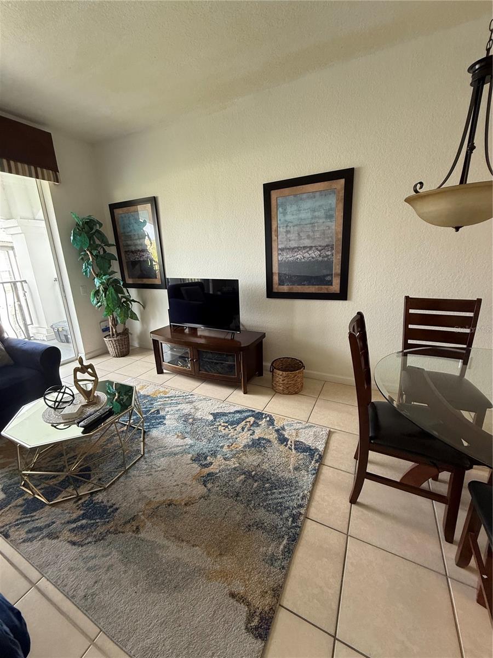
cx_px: 246
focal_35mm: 14
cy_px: 329
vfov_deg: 102.1
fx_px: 266
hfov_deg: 85.7
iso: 200
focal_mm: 2.22
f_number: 2.2
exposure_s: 1/99
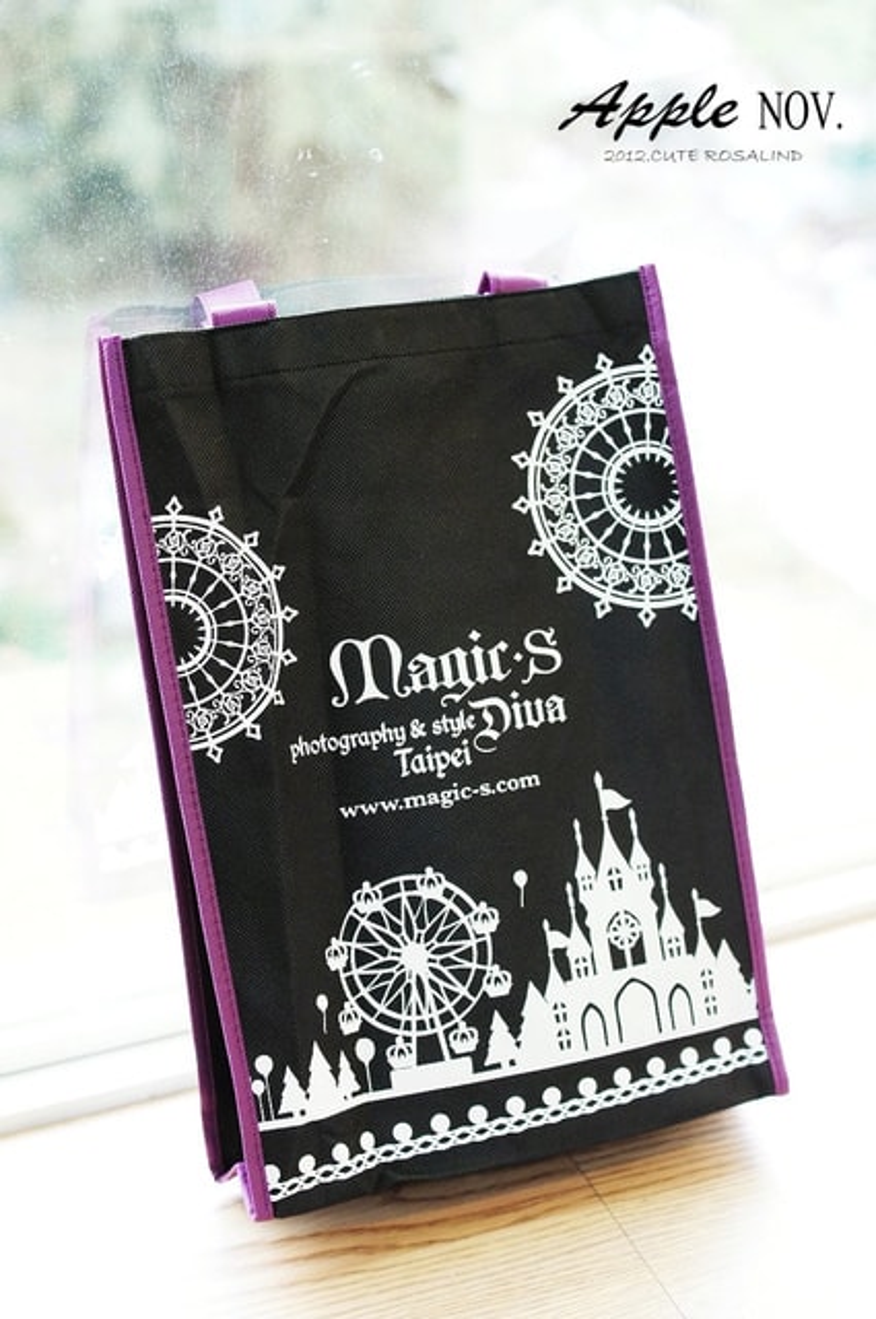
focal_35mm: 52
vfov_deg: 37.9
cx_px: 438
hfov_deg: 25.7
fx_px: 1921
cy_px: 660
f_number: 3.2
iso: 1600
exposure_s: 1/40
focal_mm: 35
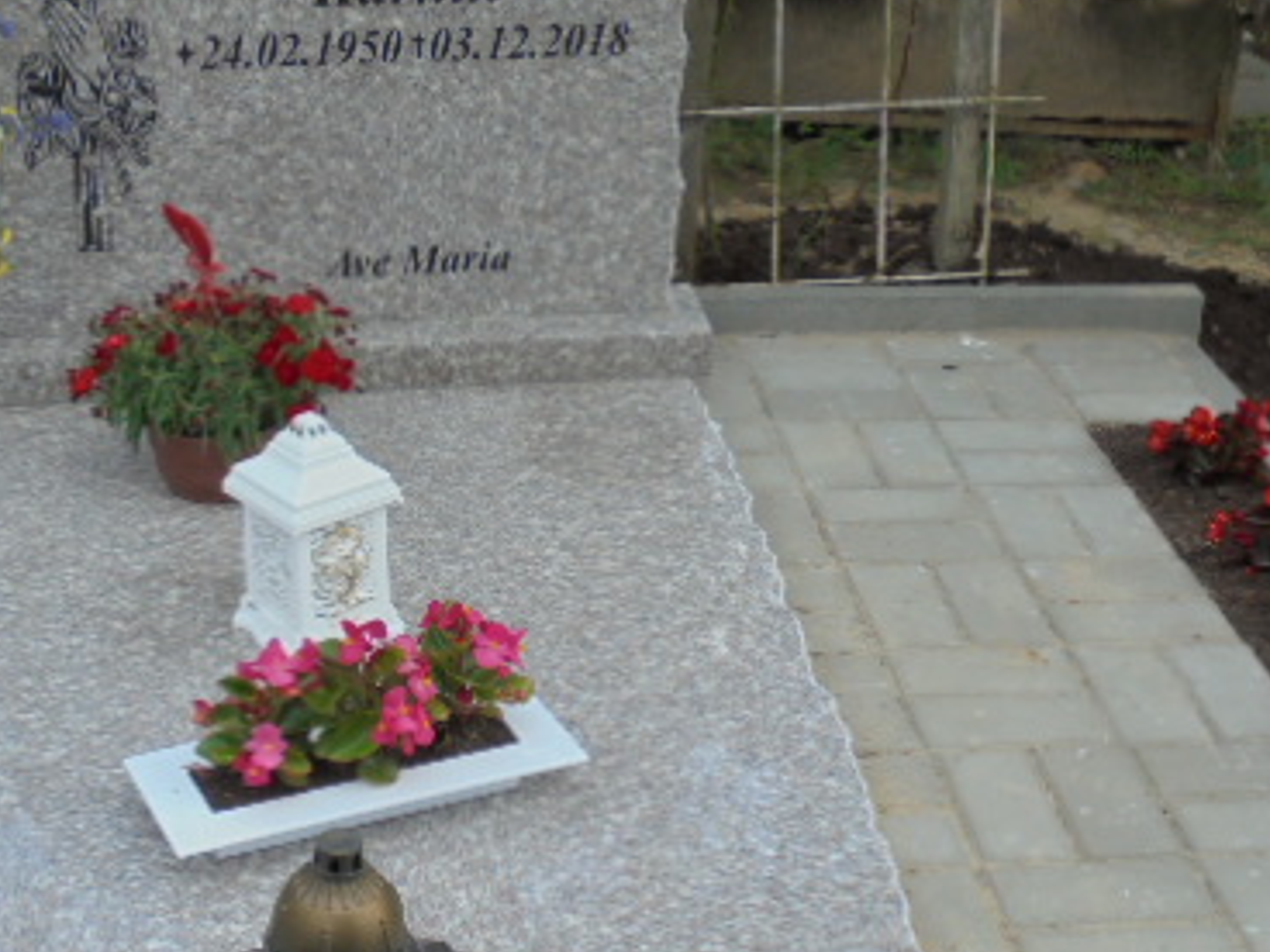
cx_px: 473
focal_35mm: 66
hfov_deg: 29.3
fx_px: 2421
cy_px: 528
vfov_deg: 22.2
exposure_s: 1/320
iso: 100
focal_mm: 6.9
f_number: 4.2
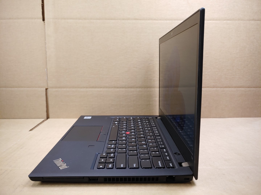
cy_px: 98
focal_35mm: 26
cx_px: 130
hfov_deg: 67.3
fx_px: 196
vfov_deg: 53.1
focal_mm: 4.36
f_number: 1.8
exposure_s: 1/120
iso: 100
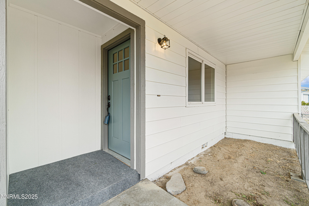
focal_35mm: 15
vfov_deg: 77.3
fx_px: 129
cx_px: 154
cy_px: 103
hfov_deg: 100.4
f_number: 8
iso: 100
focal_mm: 10
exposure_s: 1/10
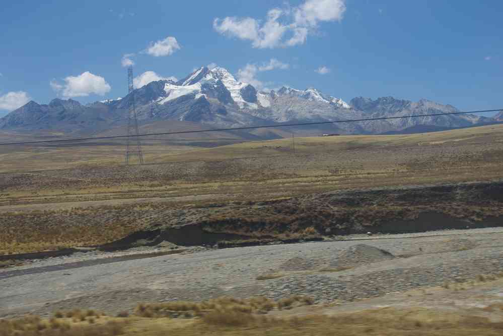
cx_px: 252
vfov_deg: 25.8
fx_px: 733
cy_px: 168
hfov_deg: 37.9
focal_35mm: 52
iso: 100
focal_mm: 35
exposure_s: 1/60
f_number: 7.1
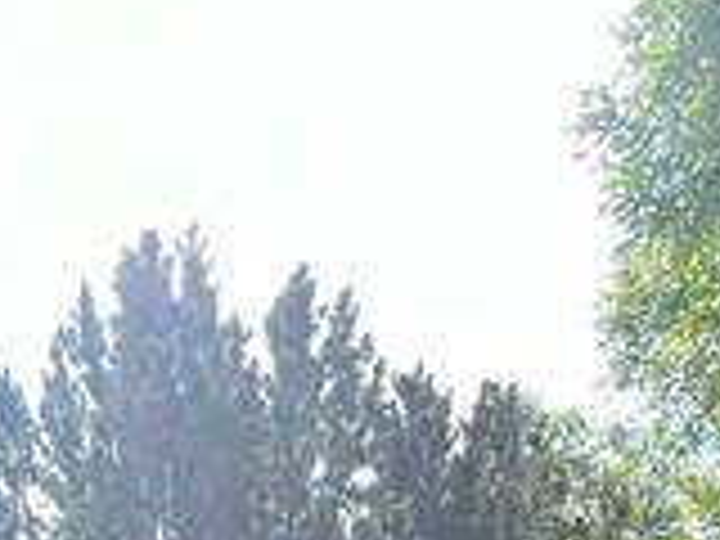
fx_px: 1082
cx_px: 126
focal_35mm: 52
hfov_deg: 35.4
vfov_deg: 20.1
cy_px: 979
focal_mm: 1.57
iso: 32
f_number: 1.8
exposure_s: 1/304
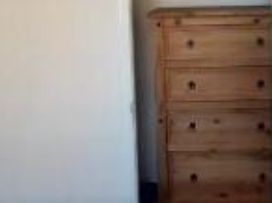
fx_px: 408
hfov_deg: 36.5
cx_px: 182
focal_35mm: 52
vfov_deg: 27.2
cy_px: 29
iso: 100
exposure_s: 1/60
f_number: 2.2
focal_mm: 1.42
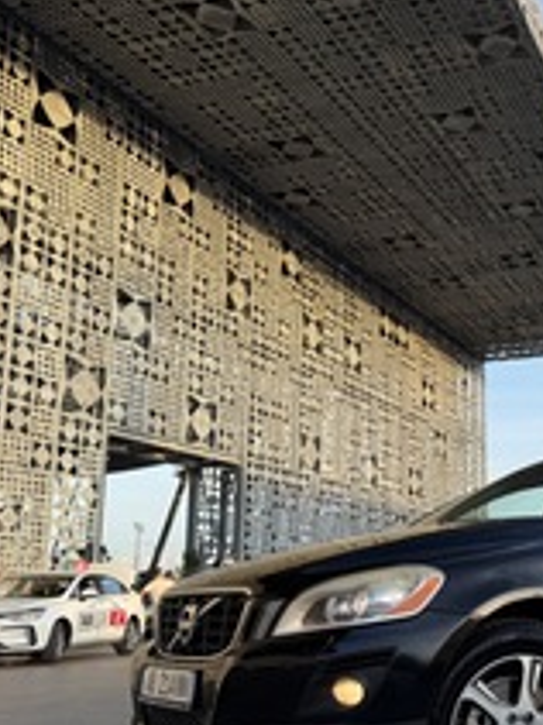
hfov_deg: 32.3
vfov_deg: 45.6
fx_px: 858
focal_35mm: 41
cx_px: 546
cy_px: 433
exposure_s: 1/1192
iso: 80
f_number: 1.78
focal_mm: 6.76
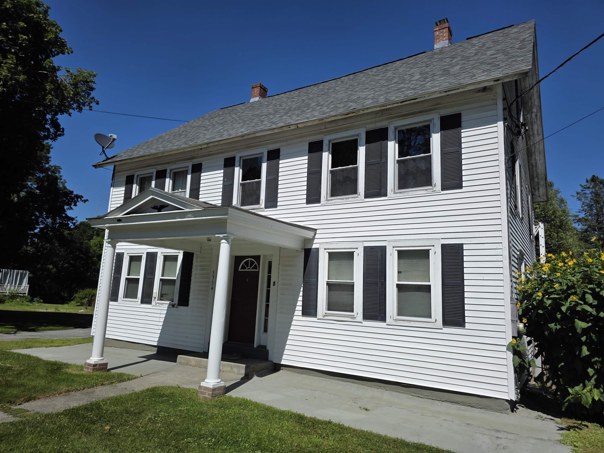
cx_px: 302
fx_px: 401
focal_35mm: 23
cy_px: 226
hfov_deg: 73.9
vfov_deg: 58.9
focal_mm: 6.3
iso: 64
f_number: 1.7
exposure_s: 1/7944
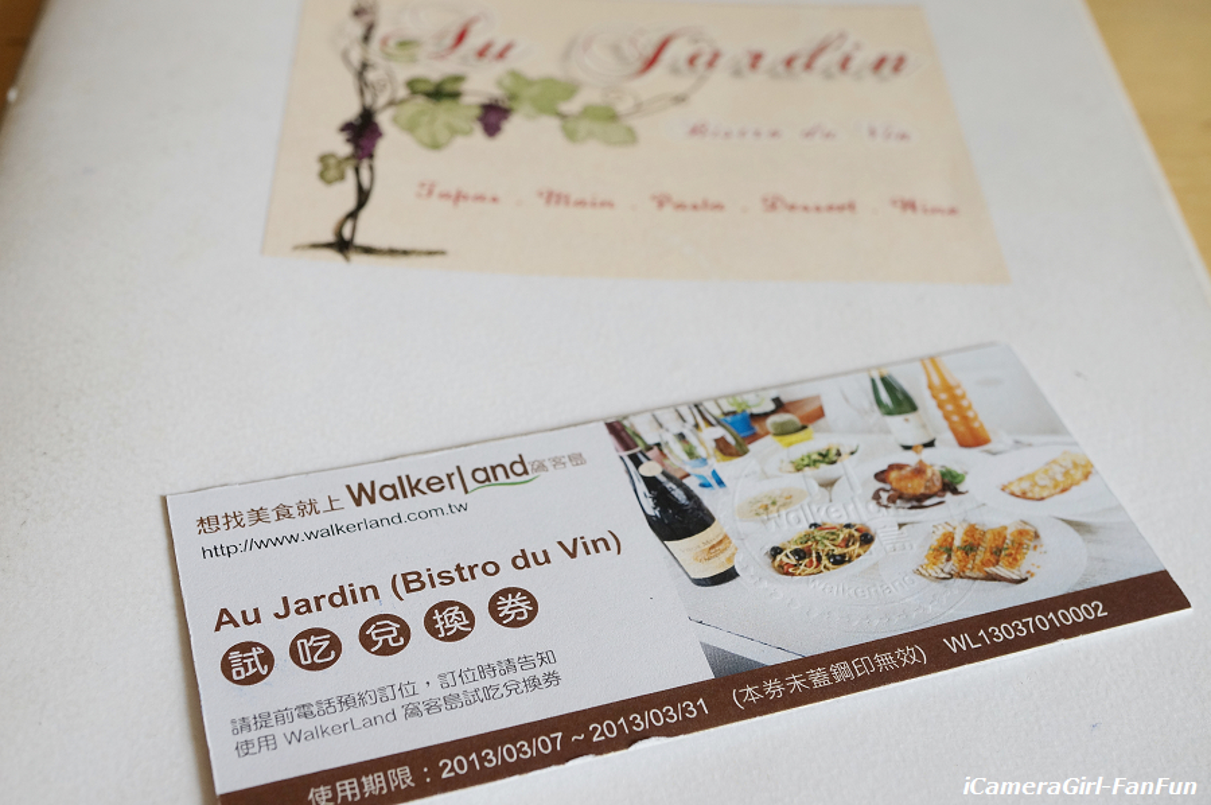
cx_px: 606
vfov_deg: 29.8
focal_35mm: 45
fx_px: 1512
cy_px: 402
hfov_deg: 43.6
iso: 800
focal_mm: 30
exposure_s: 1/100
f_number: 6.3
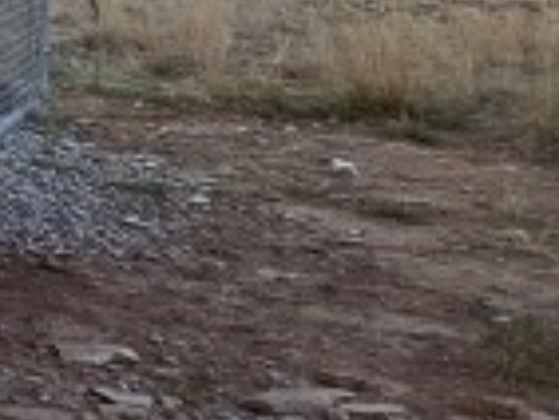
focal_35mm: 167
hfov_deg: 8.8
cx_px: -1316
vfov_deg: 8.6
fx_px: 2699
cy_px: -317
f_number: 1.8
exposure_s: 1/251
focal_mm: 5.4
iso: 32
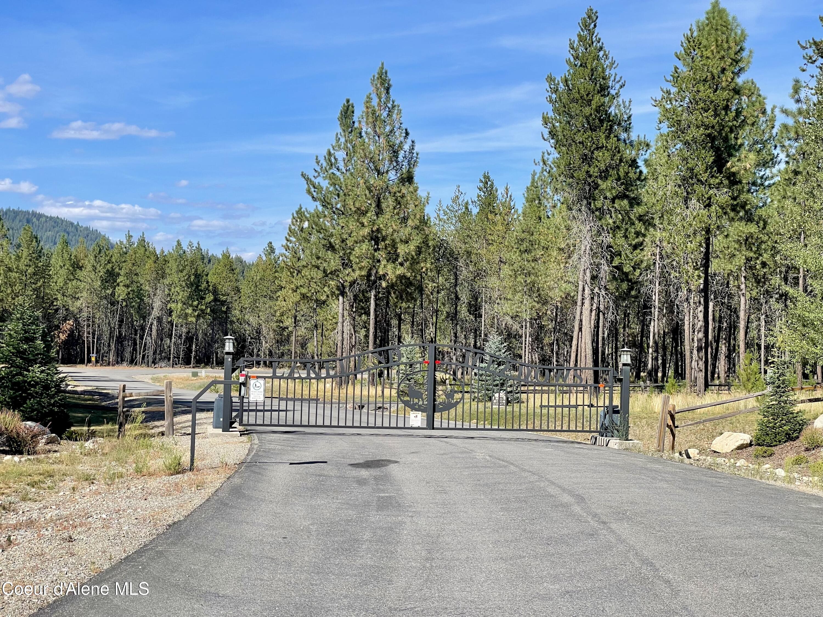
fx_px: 1236
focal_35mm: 52
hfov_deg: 36.8
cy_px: 308
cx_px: 412
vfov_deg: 28.0
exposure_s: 1/1370
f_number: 2
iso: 25
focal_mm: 6
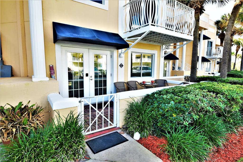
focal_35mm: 18
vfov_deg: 67.3
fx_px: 121
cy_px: 81
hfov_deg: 90.0
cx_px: 122
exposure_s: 1/125
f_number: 7.1
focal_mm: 12
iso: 160
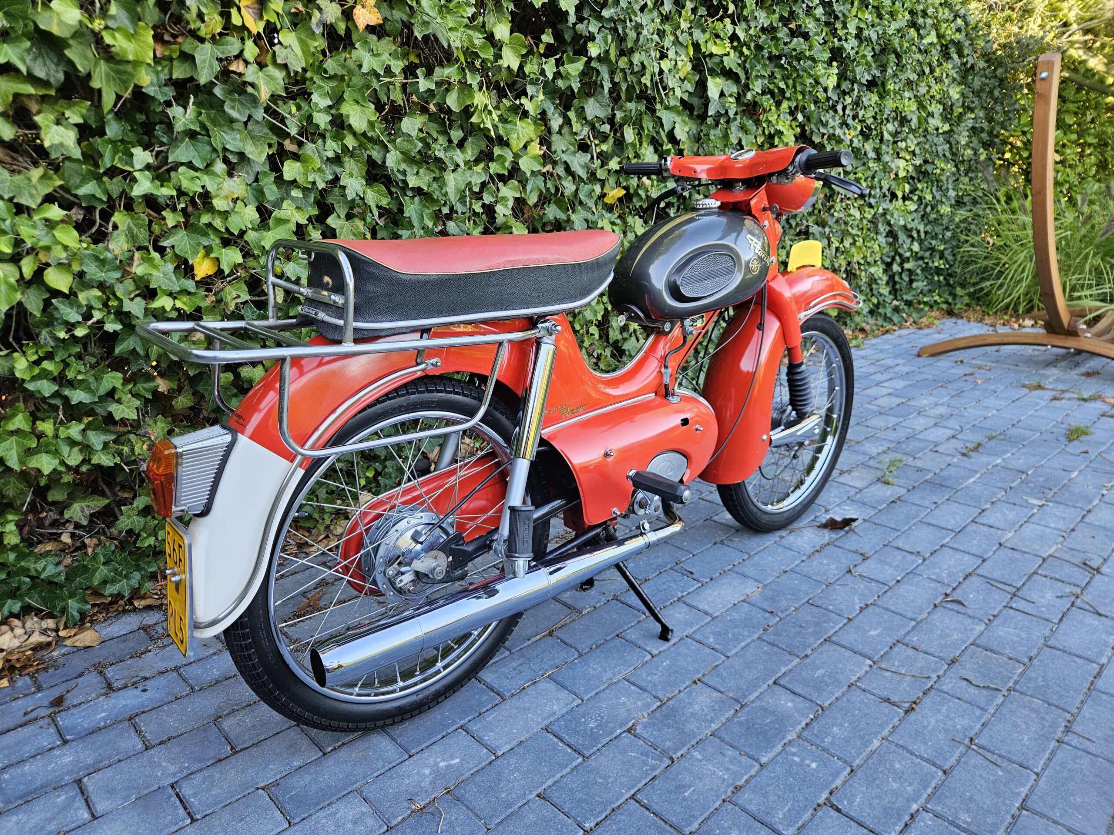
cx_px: 557
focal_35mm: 23
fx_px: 740
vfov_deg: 58.9
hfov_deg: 73.9
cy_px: 418
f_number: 1.8
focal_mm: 5.4
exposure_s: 1/100
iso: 64
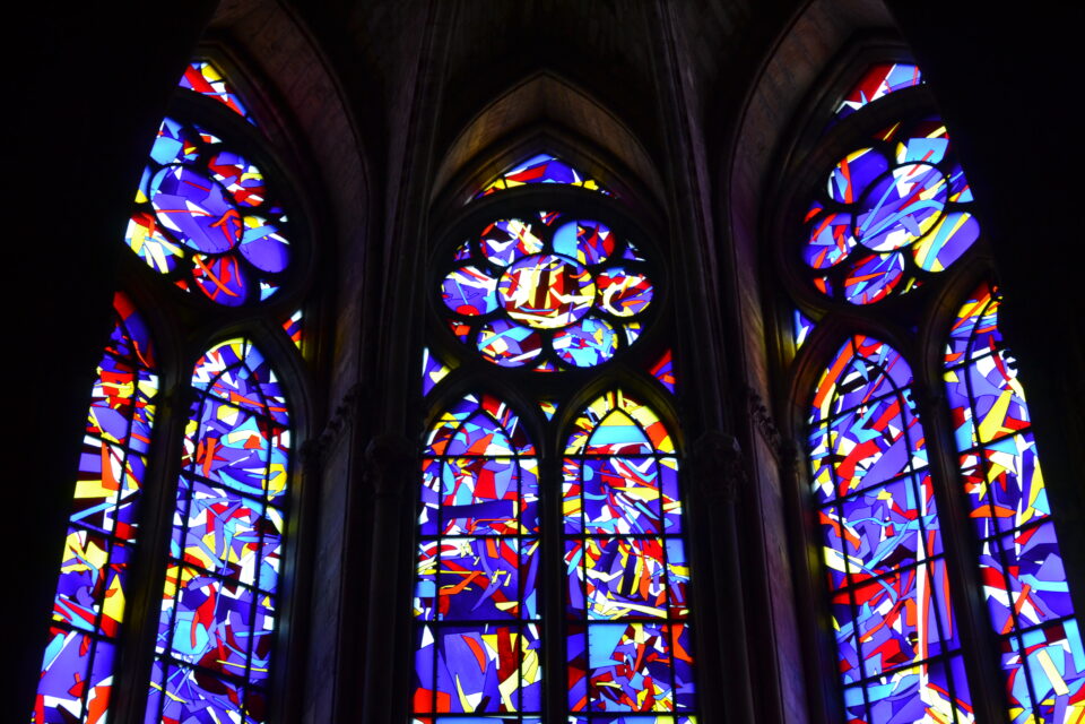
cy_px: 362
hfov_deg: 33.4
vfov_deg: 22.6
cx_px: 542
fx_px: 1808
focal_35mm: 60
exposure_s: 1/25
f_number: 4.5
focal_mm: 40
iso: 400
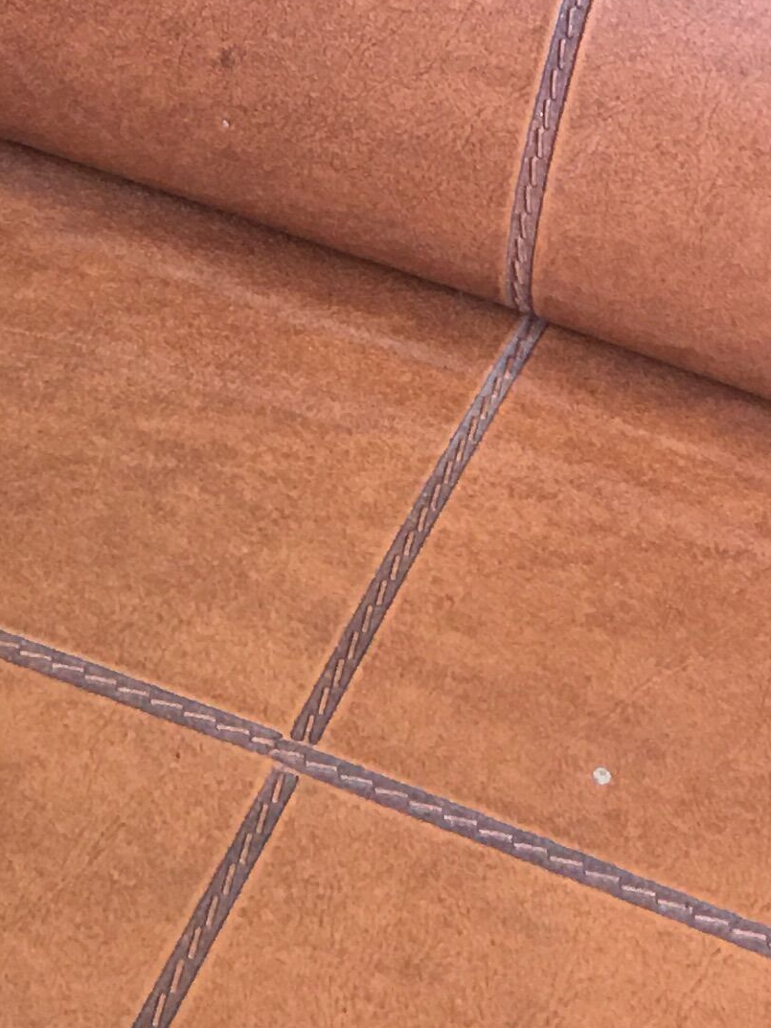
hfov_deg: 13.6
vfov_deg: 15.3
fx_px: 3236
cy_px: -885
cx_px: 510
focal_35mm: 109
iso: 50
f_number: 2.2
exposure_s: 1/33
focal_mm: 4.15
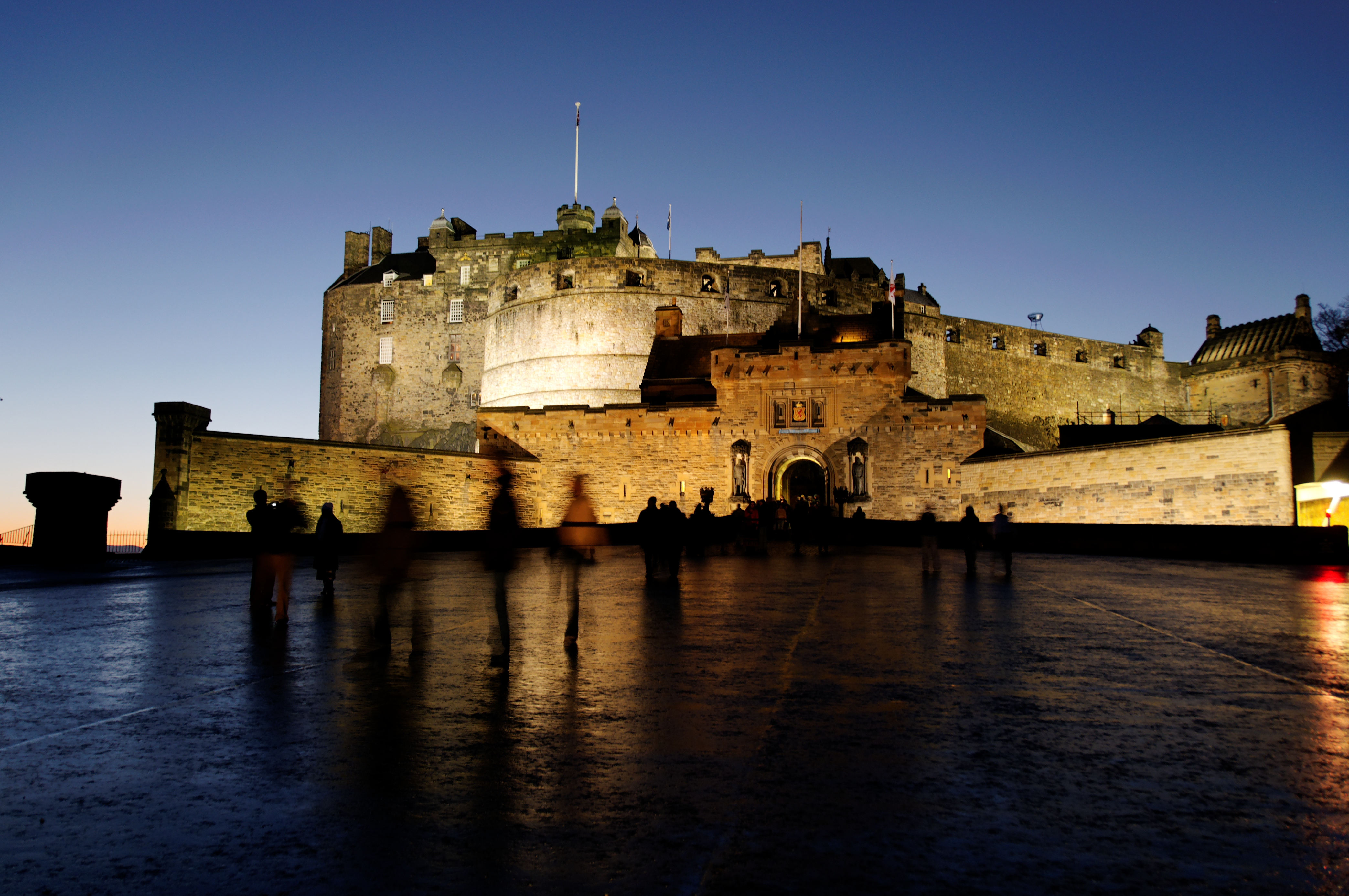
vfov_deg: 47.8
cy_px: 448
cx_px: 674
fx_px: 1010
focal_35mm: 27
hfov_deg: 67.4
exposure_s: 1/1.6
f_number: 3.5
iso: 200
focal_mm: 18
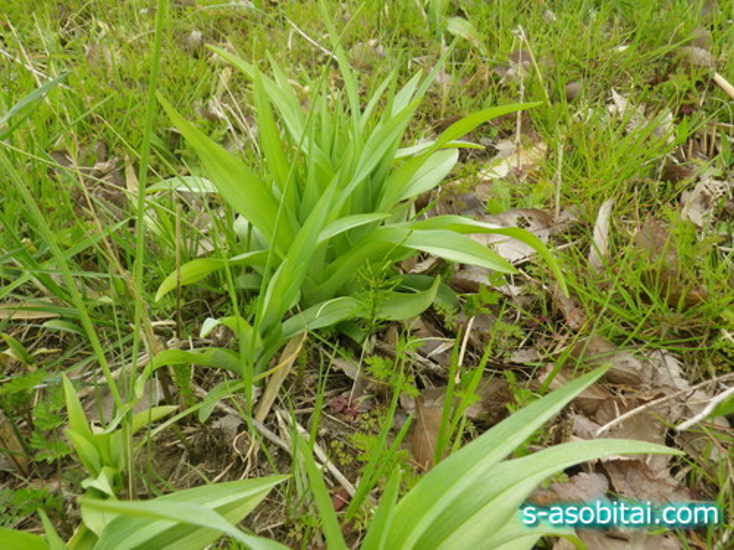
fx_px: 594
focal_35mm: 28
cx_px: 367
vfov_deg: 49.7
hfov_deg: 63.4
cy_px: 275
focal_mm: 5
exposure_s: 1/50
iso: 80
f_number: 4.2
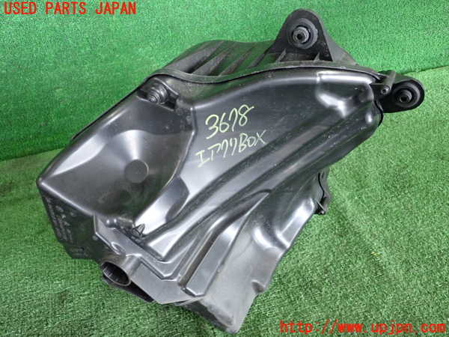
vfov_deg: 44.2
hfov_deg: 56.8
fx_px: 415
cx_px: 224
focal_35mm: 32
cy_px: 168
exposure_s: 1/125
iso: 1000
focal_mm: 5.79
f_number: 2.4
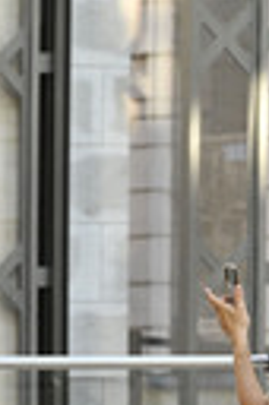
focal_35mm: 493
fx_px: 5540
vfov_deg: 4.2
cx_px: -331
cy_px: 370
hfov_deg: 2.8
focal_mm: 140
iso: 5000
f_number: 7.1
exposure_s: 1/640
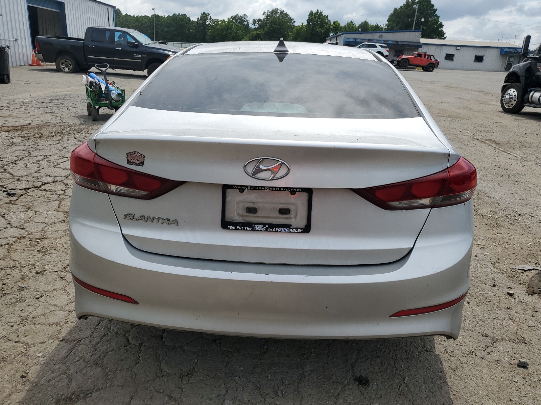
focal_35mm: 26
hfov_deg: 67.3
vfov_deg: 53.1
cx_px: 270
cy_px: 202
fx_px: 406
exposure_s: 1/5000
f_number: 1.5
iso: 50
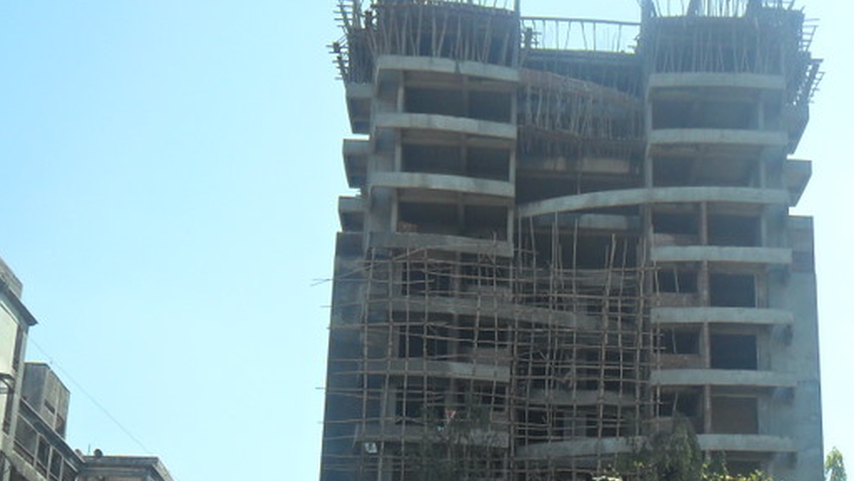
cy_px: 401
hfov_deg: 32.8
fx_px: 1427
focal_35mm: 63
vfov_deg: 18.9
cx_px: 622
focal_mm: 6.6
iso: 100
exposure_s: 1/750
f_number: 4
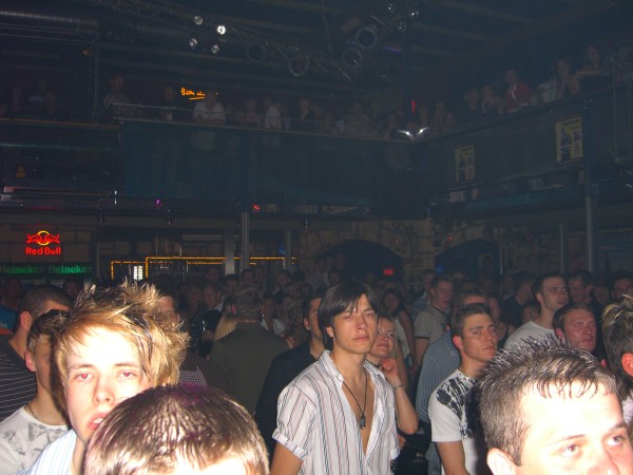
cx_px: 316
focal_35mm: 38
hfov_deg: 49.0
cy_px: 238
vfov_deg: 37.7
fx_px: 695
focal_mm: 7.9
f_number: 2.8
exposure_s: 1/60
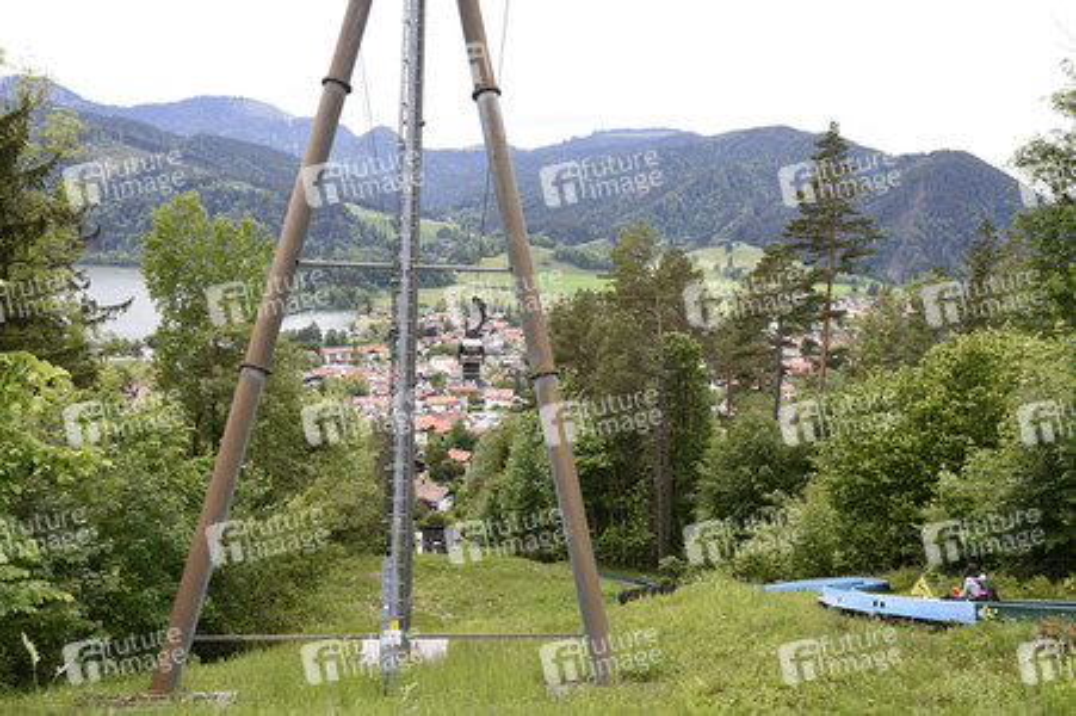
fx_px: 926
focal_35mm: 31
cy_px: 358
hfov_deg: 60.3
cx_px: 538
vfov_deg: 42.3
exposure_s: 1/125
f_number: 11
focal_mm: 31
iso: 500
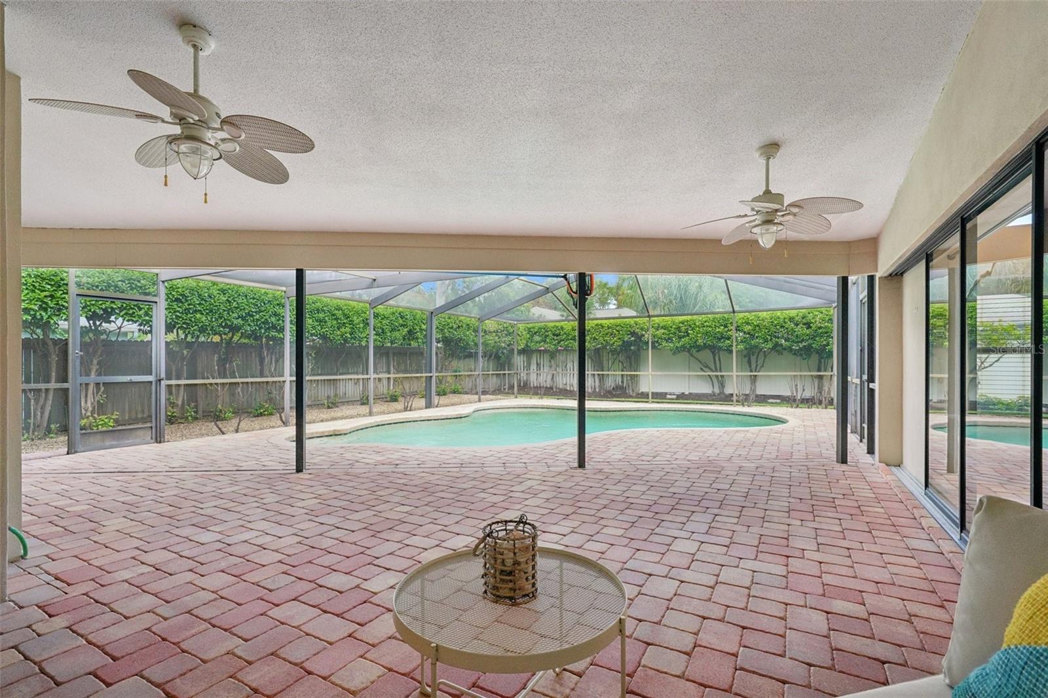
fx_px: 466
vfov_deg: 73.7
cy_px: 349
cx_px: 524
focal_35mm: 16
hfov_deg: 96.7
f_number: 8
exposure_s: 1/250
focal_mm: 16
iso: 800
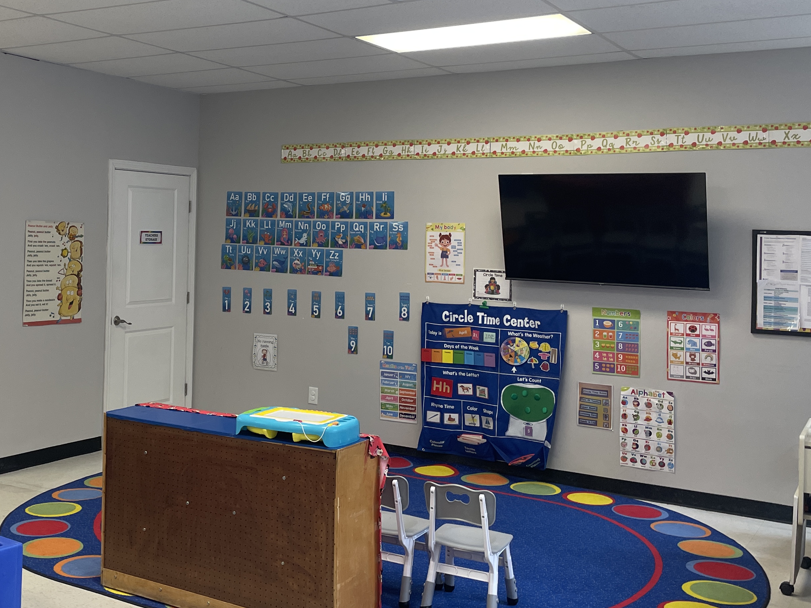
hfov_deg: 43.1
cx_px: 253
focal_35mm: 43
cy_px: 229
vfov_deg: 33.4
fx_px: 1007
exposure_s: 1/120
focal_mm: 4.2
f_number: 1.6
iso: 125
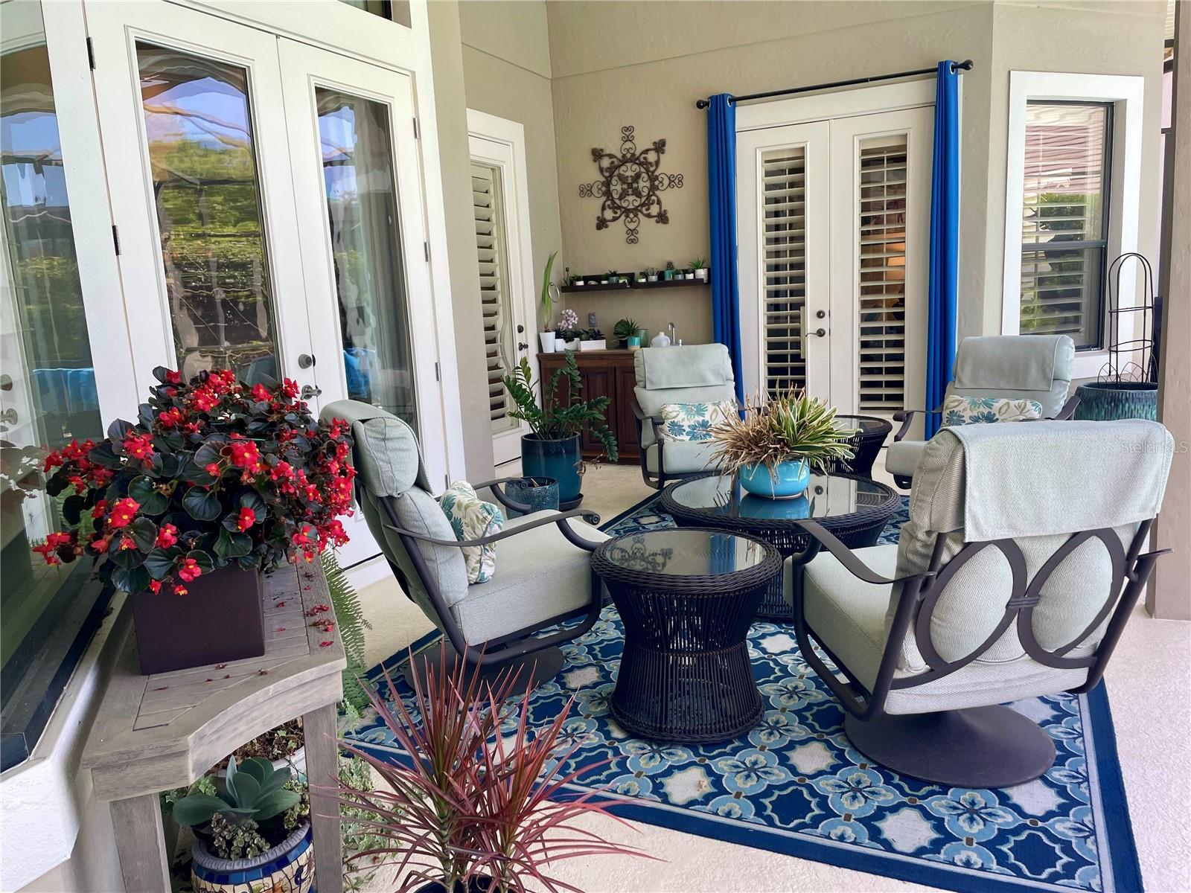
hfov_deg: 67.3
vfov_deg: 53.1
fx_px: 895
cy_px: 446
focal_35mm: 26
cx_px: 596
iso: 40
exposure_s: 1/120
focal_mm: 4.2
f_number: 1.6
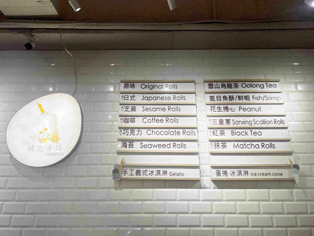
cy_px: 118
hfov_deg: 67.3
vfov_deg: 53.1
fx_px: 236
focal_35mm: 26
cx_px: 157
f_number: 1.5
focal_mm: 5.7
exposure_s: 1/147
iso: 50
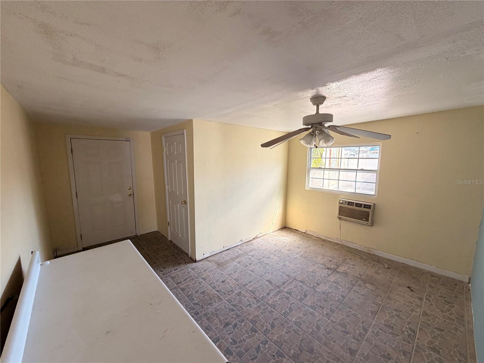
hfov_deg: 102.1
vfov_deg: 85.7
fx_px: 196
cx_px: 242
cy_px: 182
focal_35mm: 14
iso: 200
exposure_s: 1/121
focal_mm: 2.22
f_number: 2.2
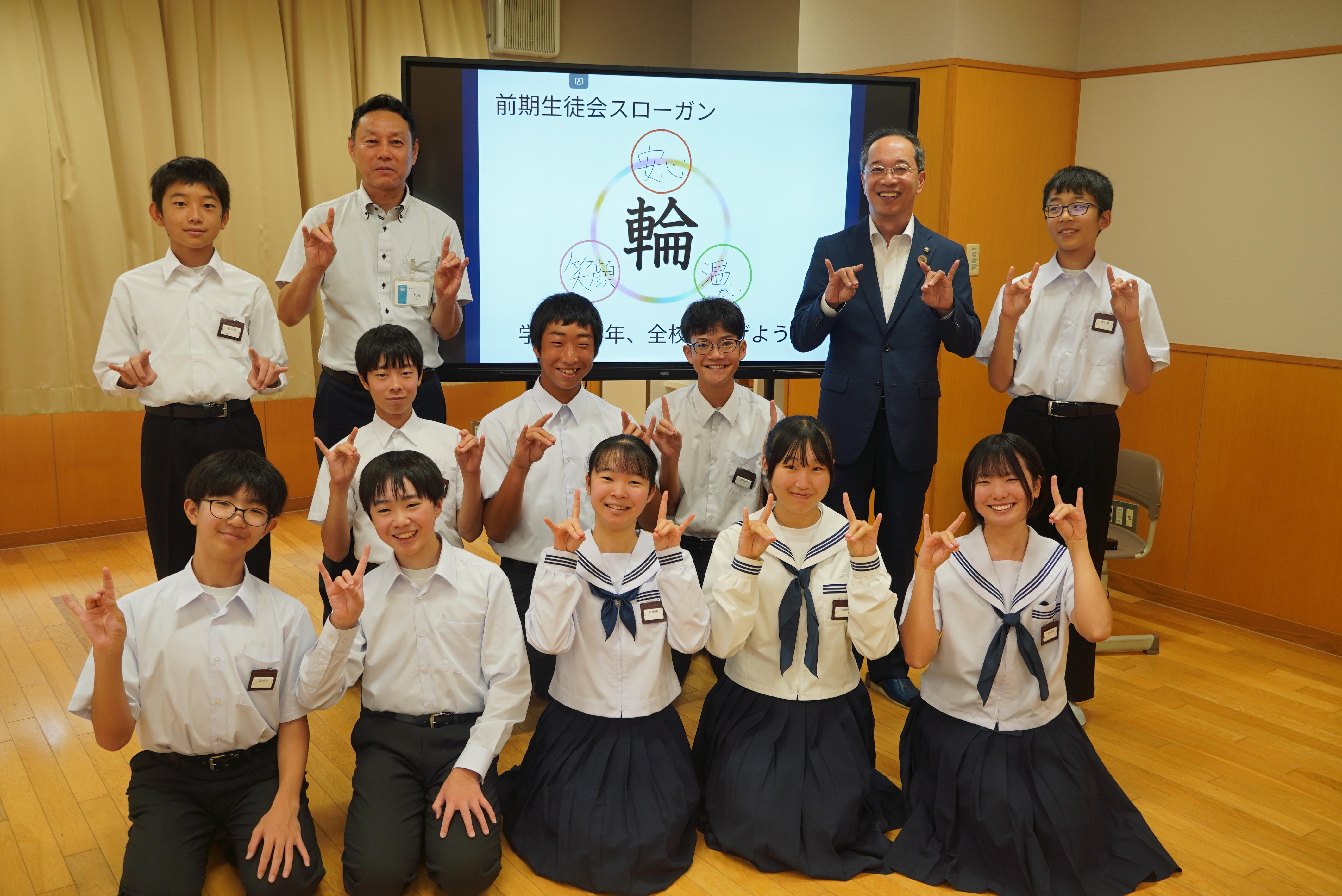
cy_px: 448
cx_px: 671
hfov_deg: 57.2
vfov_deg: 40.0
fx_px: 1231
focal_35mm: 33
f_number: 4
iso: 160
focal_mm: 22
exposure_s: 1/40
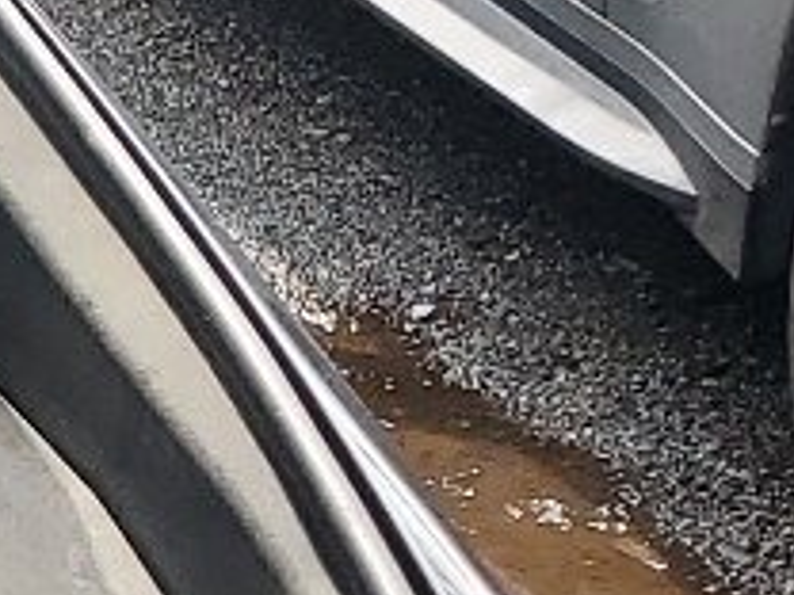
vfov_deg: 7.2
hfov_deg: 7.4
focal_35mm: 200
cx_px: -2248
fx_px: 4587
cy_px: 1026
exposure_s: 1/625
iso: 50
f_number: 1.5
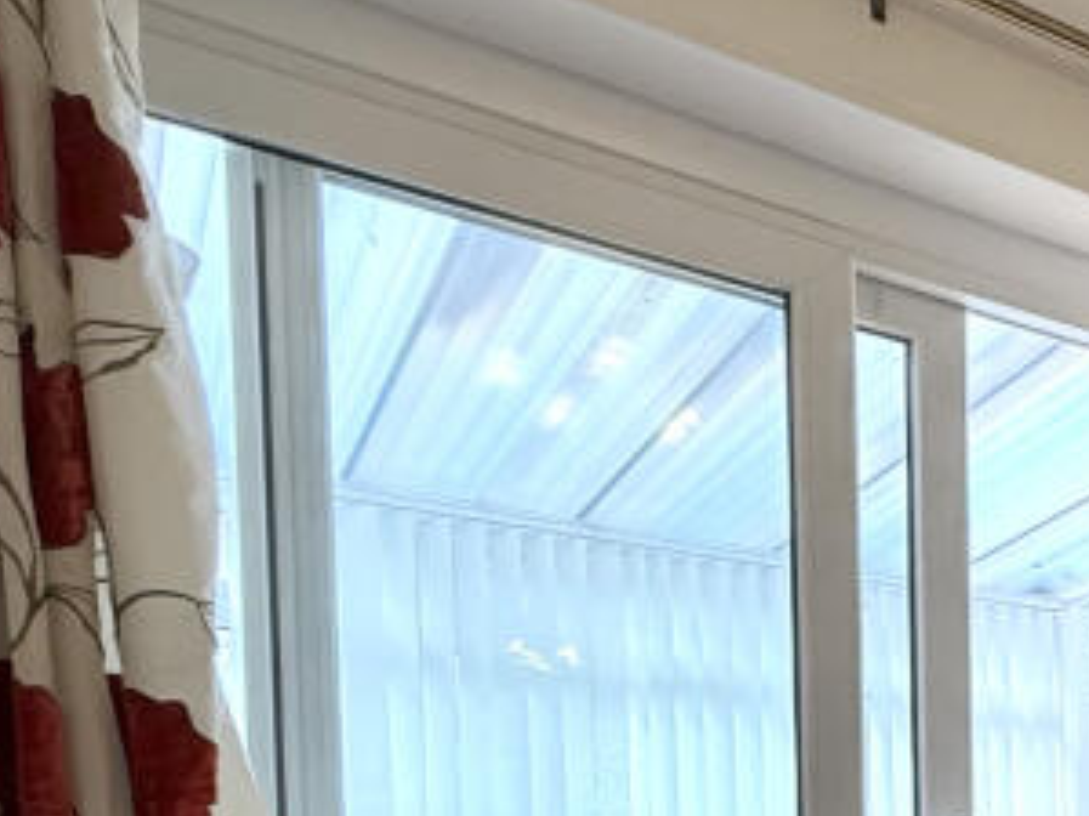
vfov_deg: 26.5
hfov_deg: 27.9
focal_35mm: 48
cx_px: 1606
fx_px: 1509
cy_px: 1005
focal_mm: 2.22
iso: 320
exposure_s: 1/99
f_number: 2.2
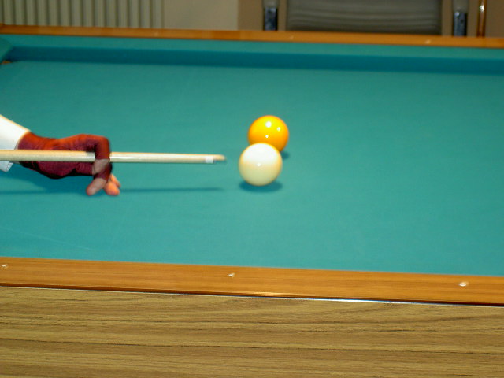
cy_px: 189
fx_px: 1456
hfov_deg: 19.6
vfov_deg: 14.8
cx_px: 252
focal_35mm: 100
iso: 100
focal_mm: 20.6
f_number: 4.5
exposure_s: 1/8
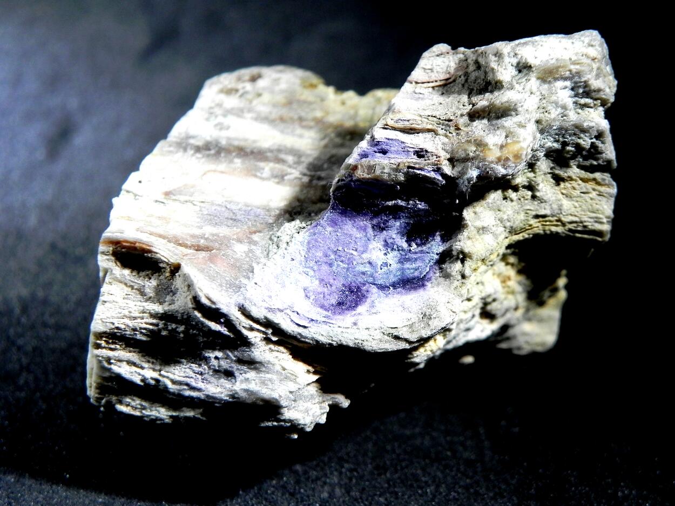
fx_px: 1287
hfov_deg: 29.4
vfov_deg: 22.3
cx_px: 338
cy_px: 253
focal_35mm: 66
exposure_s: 1/44
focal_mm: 11.8
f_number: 3.5
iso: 160
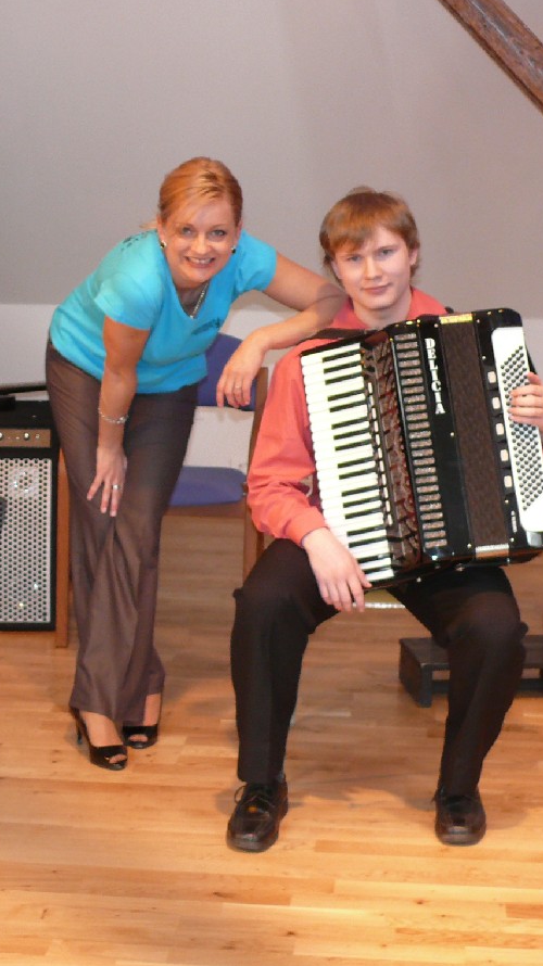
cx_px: 269
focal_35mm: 72
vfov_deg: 29.4
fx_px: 1845
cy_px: 485
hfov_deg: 16.7
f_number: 2.8
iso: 200
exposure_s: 1/30
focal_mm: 9
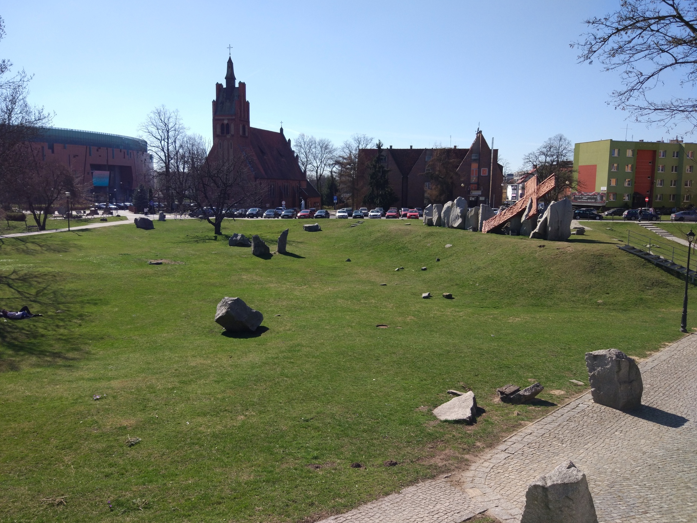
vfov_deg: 48.2
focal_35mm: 29
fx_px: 584
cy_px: 258
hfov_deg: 61.7
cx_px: 343
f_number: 2
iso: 100
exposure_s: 1/1212
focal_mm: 4.26
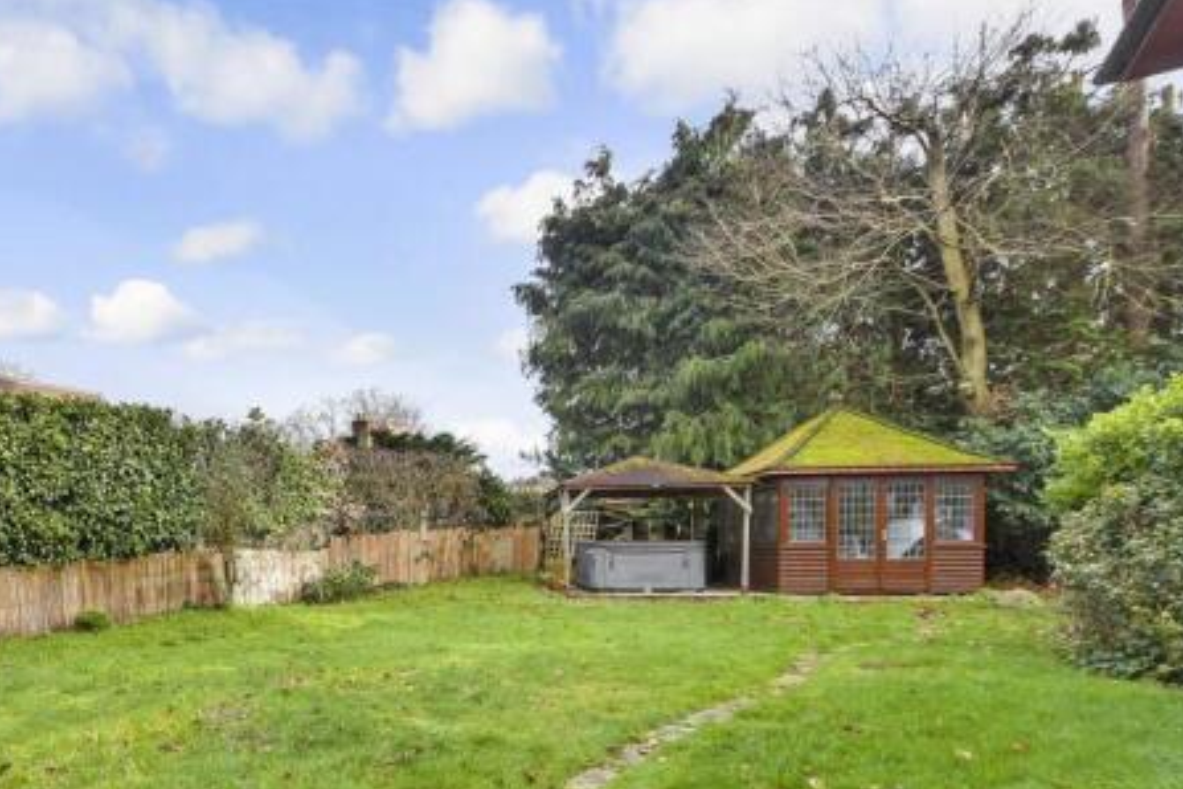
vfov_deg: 55.1
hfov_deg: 74.2
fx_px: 723
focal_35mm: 22
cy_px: 568
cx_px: 329
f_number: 8
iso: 160
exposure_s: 1/100
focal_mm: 10
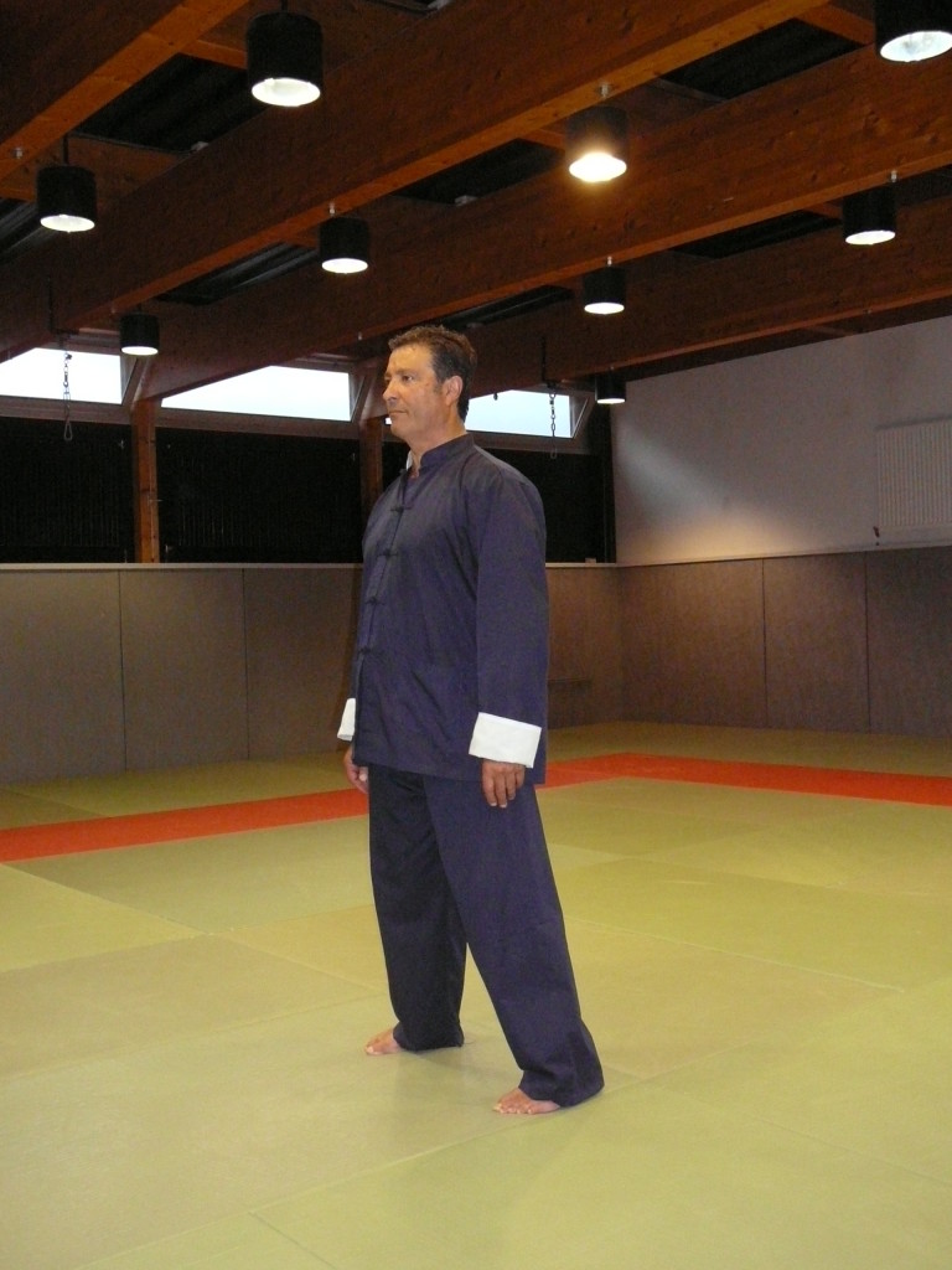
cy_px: 635
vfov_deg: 49.0
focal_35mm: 38
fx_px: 1393
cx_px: 476
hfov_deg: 37.7
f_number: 3
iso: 400
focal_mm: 5.6
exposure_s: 1/30
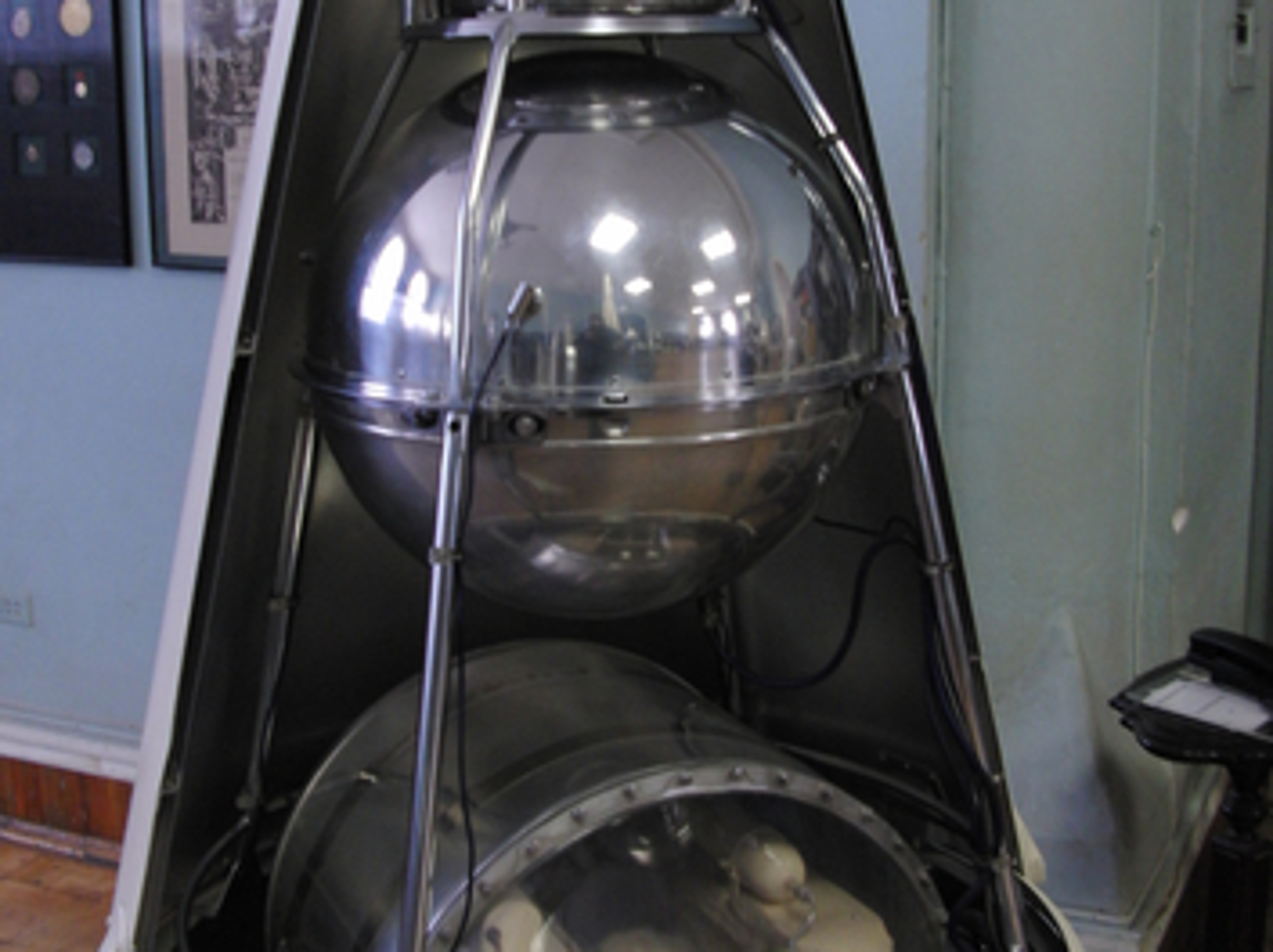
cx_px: 638
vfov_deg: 29.5
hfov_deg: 38.9
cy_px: 353
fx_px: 1800
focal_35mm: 49
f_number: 2.7
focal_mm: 7.3
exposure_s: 1/13
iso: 200
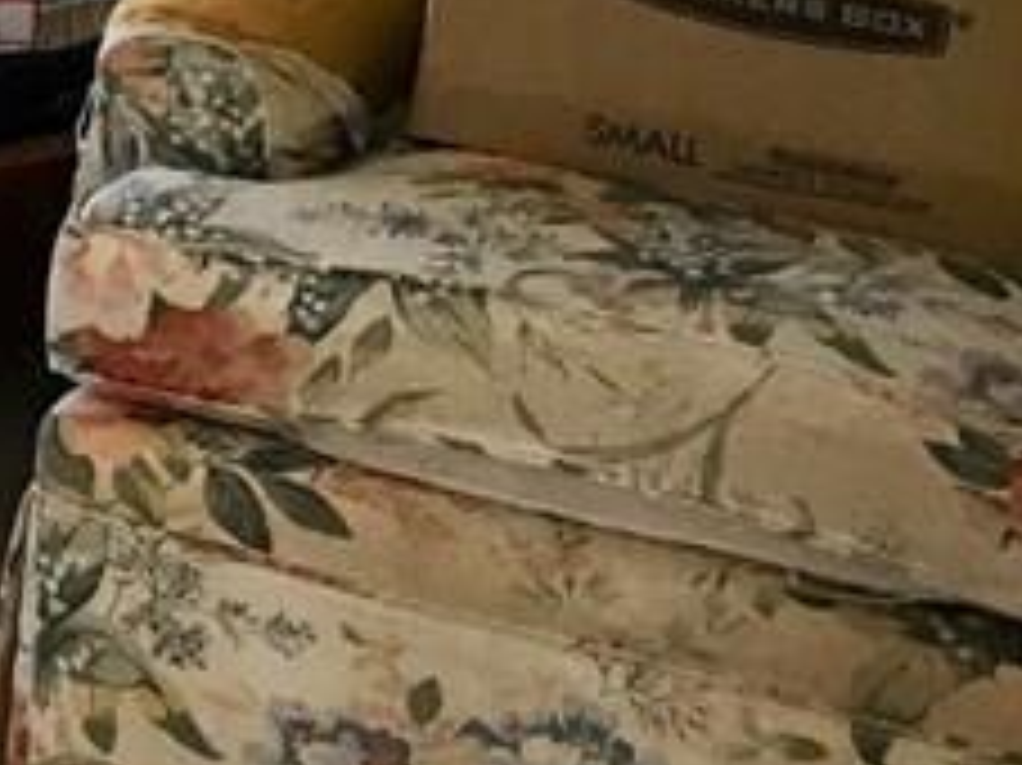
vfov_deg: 10.9
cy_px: -374
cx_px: -1058
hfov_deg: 13.0
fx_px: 3866
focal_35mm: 131
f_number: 2.2
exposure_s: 1/30
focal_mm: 4.15
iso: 40
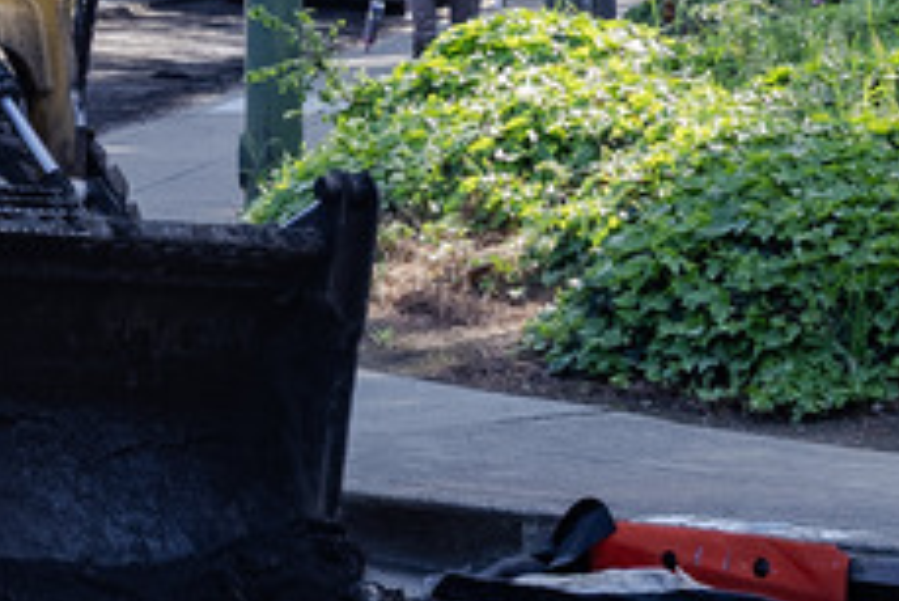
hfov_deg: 7.6
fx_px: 6672
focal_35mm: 267
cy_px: -26
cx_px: -161
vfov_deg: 5.1
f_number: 4.5
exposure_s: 1/125
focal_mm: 68
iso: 100
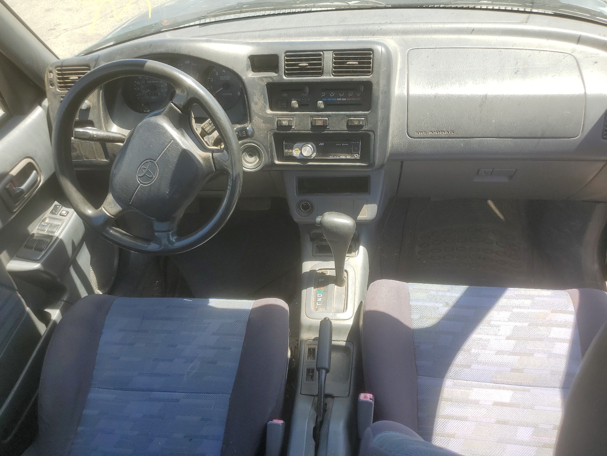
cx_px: 304
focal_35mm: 26
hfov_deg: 67.3
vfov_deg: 53.1
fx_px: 456
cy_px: 228
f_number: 1.5
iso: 50
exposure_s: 1/588
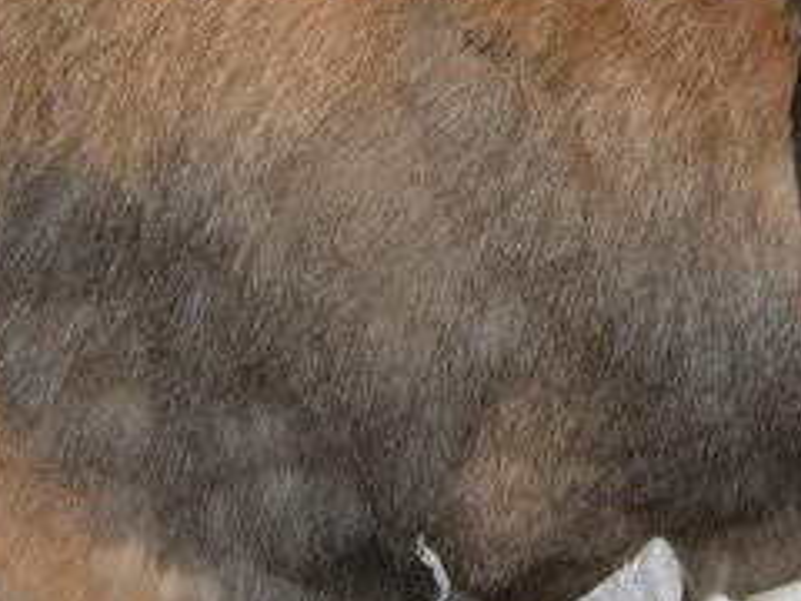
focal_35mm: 115
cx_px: 647
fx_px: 2661
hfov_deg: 17.0
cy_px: 164
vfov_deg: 12.8
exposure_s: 1/45.2
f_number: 2.7
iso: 50
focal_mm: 7.5
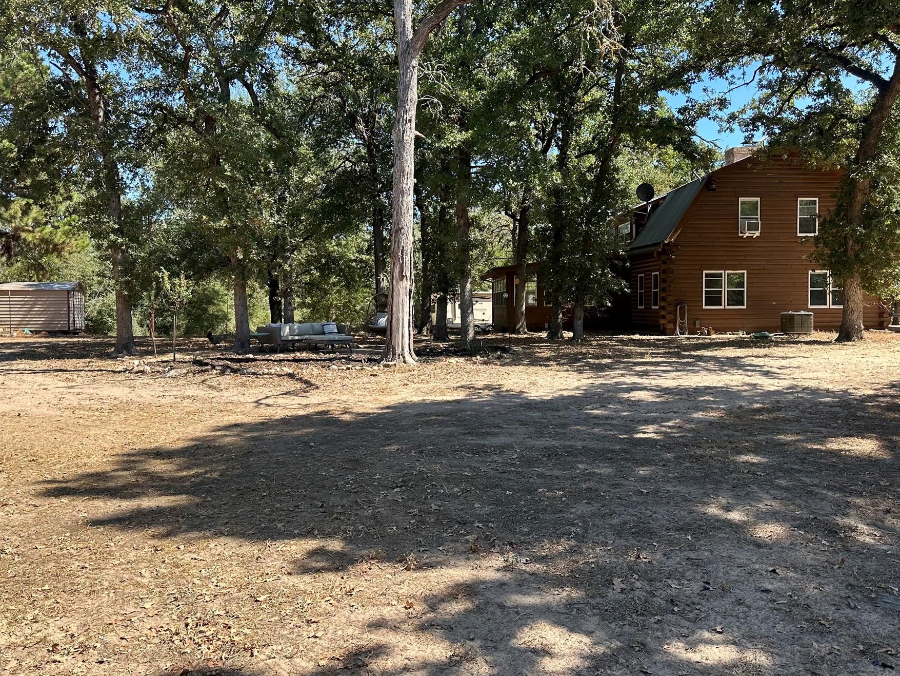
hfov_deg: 63.4
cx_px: 470
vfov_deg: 49.7
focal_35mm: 28
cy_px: 317
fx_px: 728
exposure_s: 1/1304
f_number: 1.78
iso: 80
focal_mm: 6.86
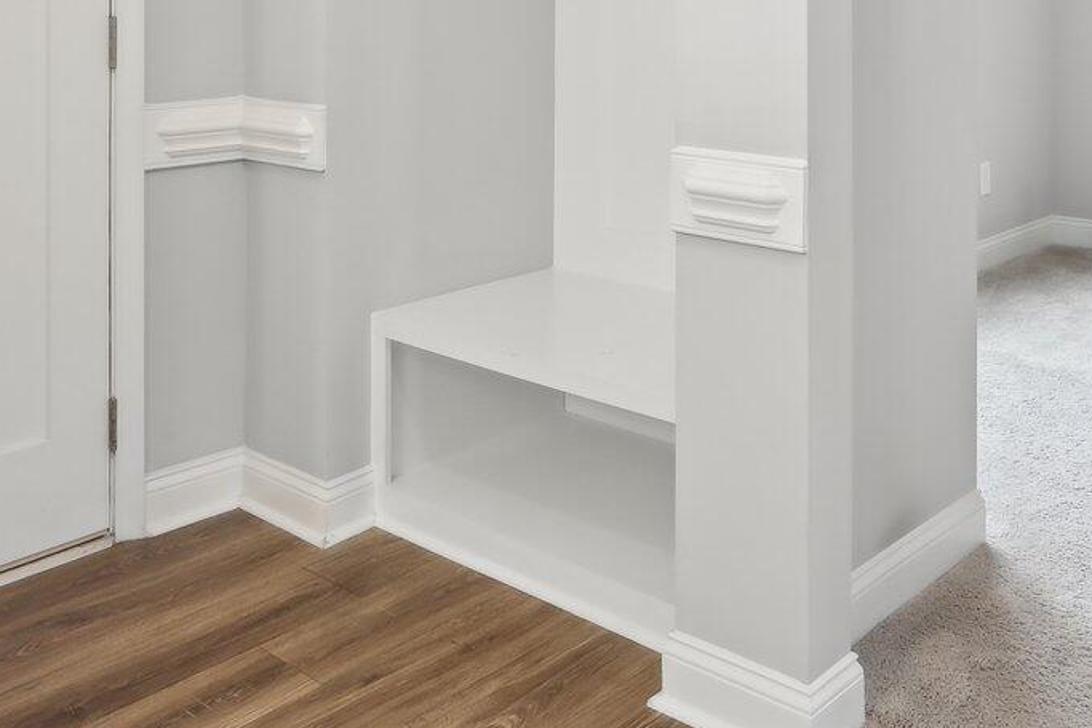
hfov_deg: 46.2
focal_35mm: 42
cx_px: 654
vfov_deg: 29.2
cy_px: -47
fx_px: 1274
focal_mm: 14
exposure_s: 1/8
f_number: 8
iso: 400
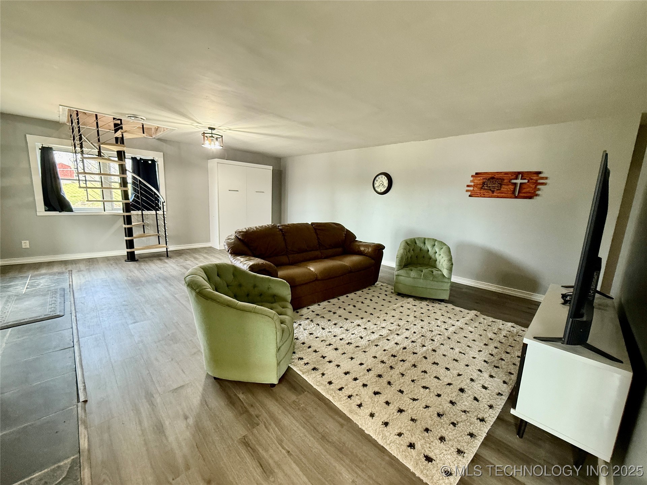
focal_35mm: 14
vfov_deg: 85.7
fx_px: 262
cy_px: 242
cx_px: 324
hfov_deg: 102.1
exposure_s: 1/60
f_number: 2.2
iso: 400
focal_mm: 2.22
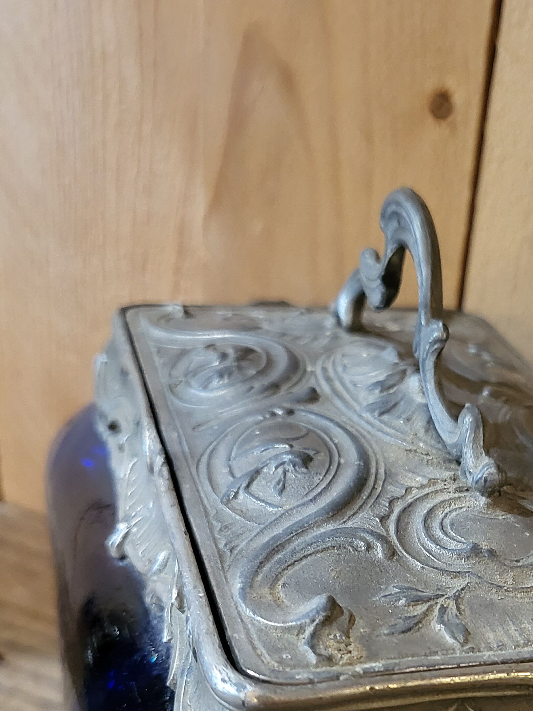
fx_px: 986
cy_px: 577
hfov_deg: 29.4
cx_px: 440
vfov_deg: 38.1
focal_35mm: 48
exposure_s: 1/50
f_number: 1.8
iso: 800
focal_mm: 4.25
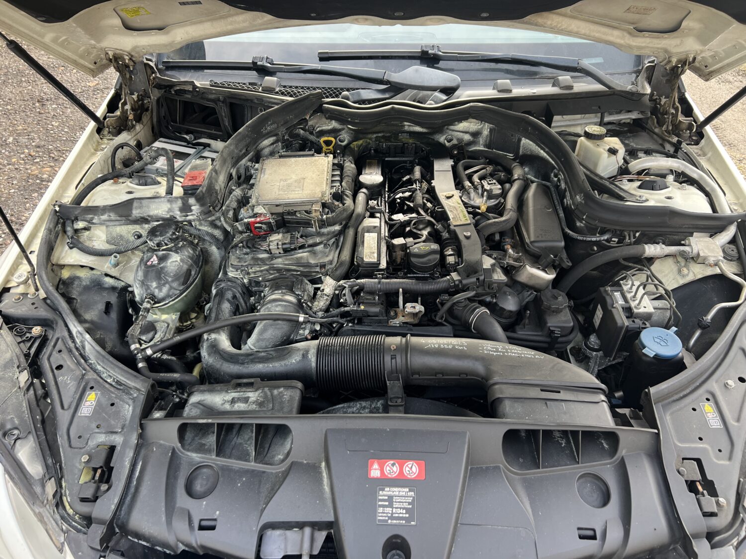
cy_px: 280
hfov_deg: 67.3
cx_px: 373
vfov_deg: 53.1
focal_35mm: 26
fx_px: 560
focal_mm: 5.7
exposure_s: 1/121
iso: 64
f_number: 1.5
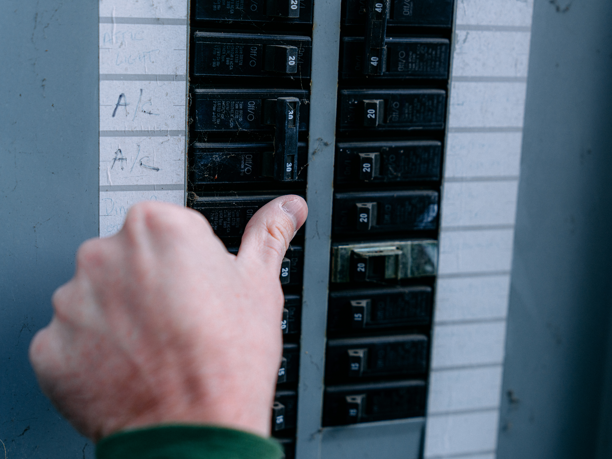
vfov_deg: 22.9
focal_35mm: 64
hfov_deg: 30.3
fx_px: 1131
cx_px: 308
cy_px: 230
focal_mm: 59
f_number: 2.8
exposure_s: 1/640
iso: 320
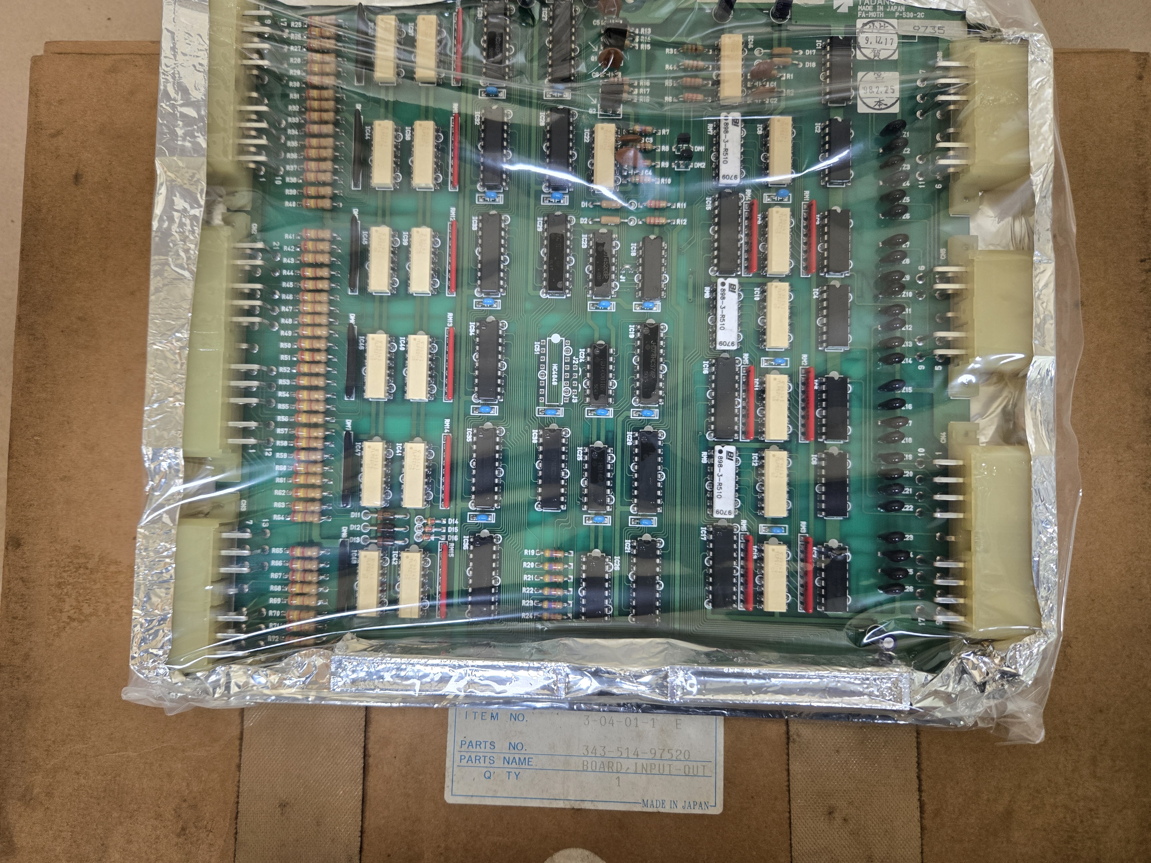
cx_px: 576
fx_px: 765
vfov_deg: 58.9
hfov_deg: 73.9
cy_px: 432
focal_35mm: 23
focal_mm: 5.4
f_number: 1.8
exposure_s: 1/120
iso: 320
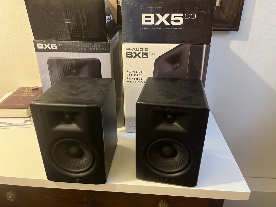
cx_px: 138
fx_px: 207
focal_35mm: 26
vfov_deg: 53.1
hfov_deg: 67.3
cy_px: 104
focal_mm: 5.1
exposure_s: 1/33
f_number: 1.6
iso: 400
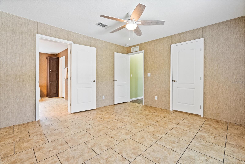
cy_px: 82
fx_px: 109
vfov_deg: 73.8
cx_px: 122
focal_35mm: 16
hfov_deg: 96.7
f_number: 9
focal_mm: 16
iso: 8000
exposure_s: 1/30
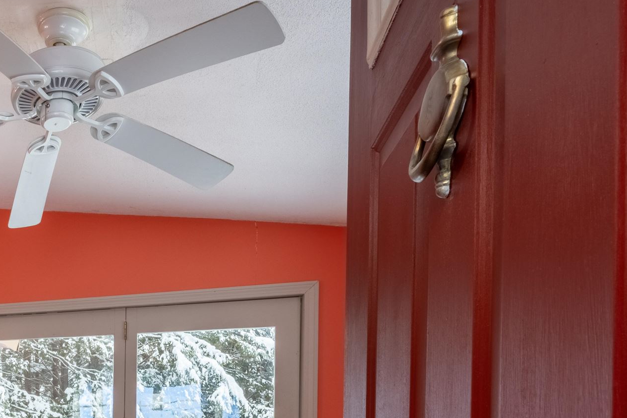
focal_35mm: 34
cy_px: 437
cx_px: -67
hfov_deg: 43.1
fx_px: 592
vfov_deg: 34.6
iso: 640
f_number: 13
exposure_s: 1/320
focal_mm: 14
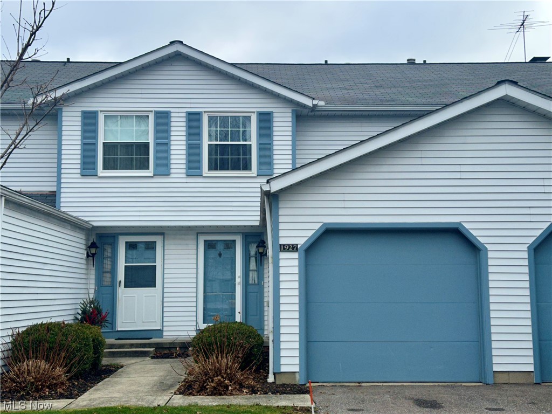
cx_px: 276
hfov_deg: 39.7
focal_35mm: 48
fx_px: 765
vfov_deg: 30.3
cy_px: 207
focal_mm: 6.86
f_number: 1.78
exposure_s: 1/1305
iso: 64
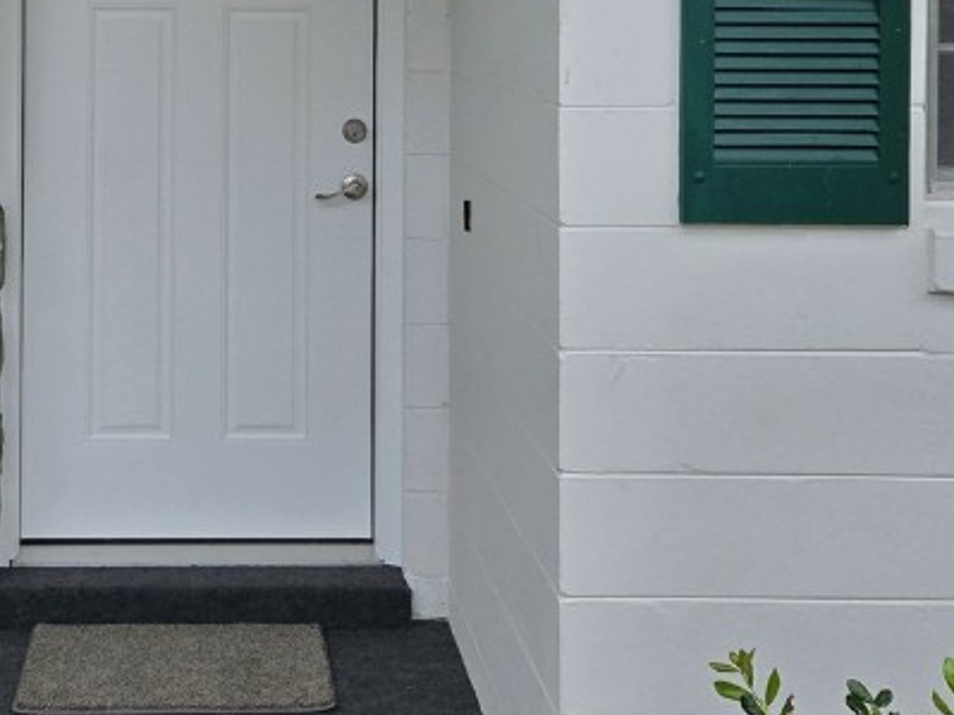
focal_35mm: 59
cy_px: 45
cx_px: 227
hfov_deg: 32.0
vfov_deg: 24.0
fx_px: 1626
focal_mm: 5.4
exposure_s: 1/1269
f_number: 1.8
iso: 80
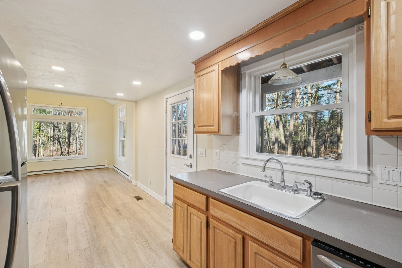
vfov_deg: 77.3
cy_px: 134
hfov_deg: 100.4
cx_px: 201
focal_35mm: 15
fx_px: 167
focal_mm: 10
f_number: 5.6
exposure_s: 1/35
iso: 320
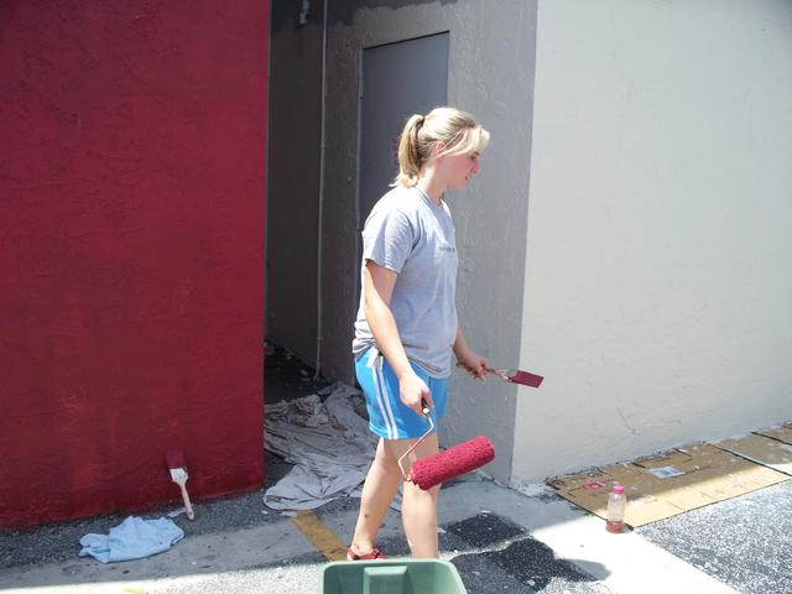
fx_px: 824
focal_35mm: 36
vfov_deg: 39.7
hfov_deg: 51.4
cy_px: 297
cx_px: 396
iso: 64
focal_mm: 7.54
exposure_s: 1/640
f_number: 2.8
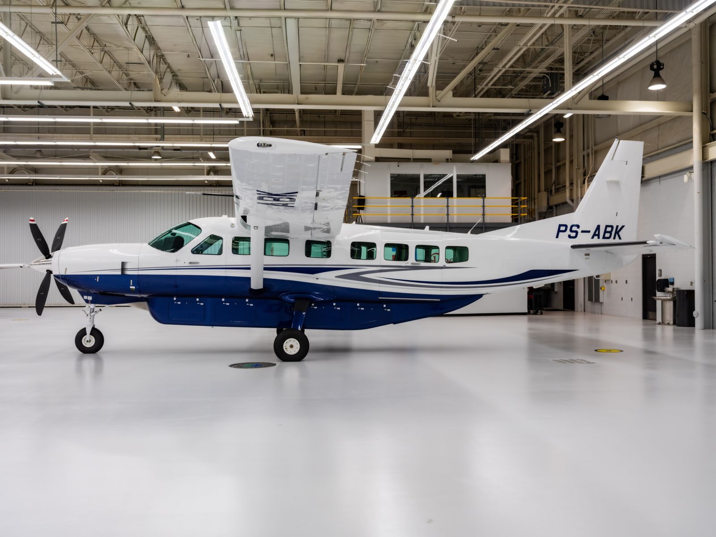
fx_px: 683
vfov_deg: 42.9
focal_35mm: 33
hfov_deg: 55.4
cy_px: 268
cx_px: 358
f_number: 9
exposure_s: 1/40
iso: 800
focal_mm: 41.8
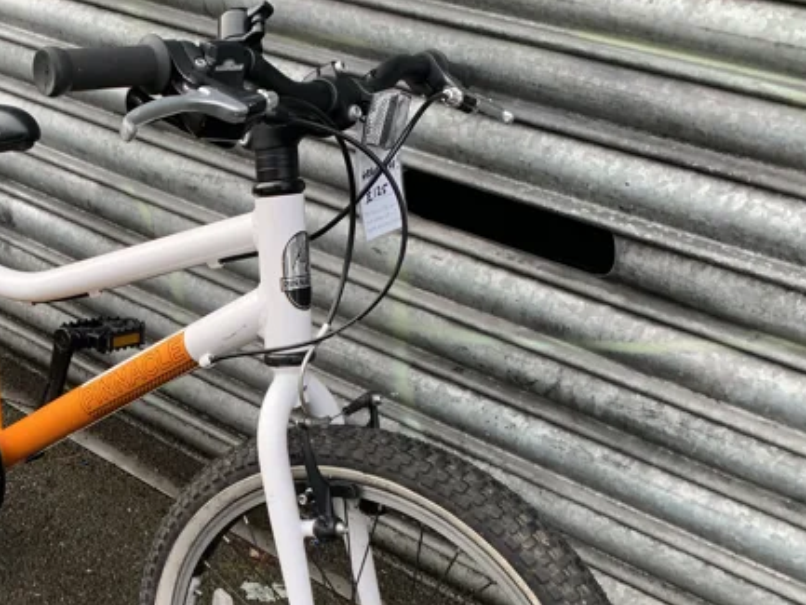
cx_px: 117
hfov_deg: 37.6
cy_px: 473
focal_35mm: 48
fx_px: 1118
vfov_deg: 29.7
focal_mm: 4.25
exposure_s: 1/121
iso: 50
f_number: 1.8
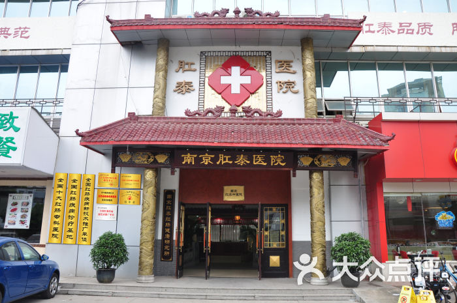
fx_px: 342
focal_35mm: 27
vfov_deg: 47.8
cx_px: 228
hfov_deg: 67.4
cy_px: 152
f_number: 8
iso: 400
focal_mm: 18
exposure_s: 1/60
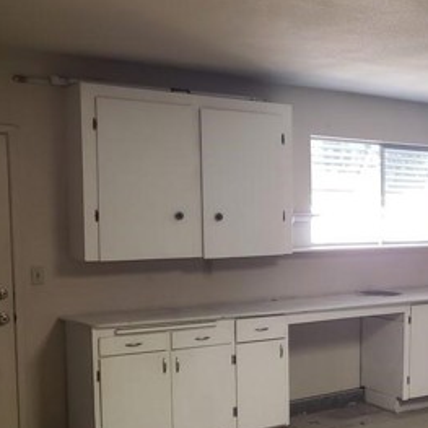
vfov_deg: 30.4
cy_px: 269
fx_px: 783
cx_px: 503
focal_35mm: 56
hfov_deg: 27.2
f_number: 1.5
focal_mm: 4.3
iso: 200
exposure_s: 1/60
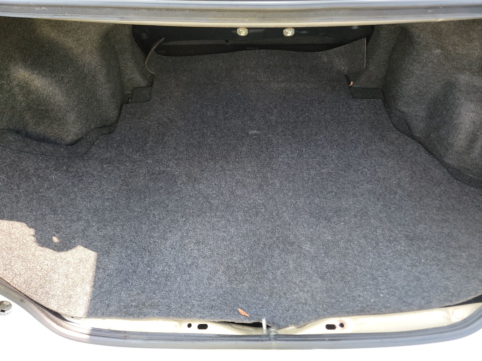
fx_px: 334
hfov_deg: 71.6
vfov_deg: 56.8
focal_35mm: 24
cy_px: 180
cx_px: 241
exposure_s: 1/59
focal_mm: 6.7
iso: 76
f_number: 1.8
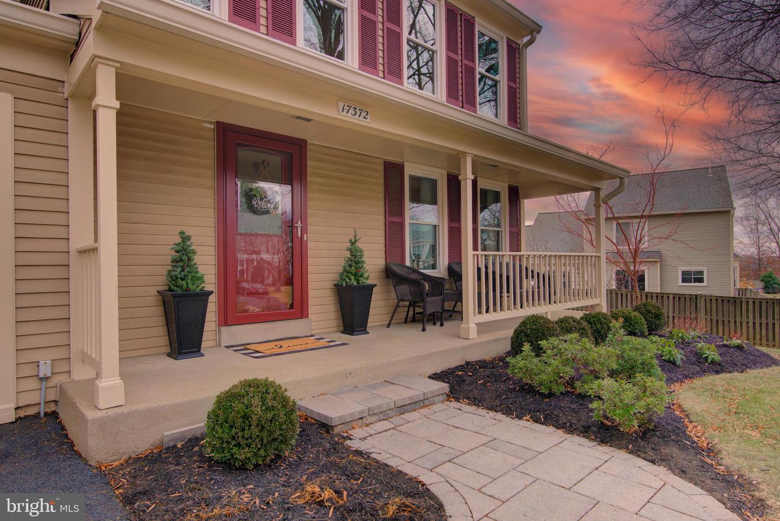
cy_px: 260
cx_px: 390
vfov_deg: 57.3
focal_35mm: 22
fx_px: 477
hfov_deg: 78.5
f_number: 8
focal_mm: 22
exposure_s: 1/80
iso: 100
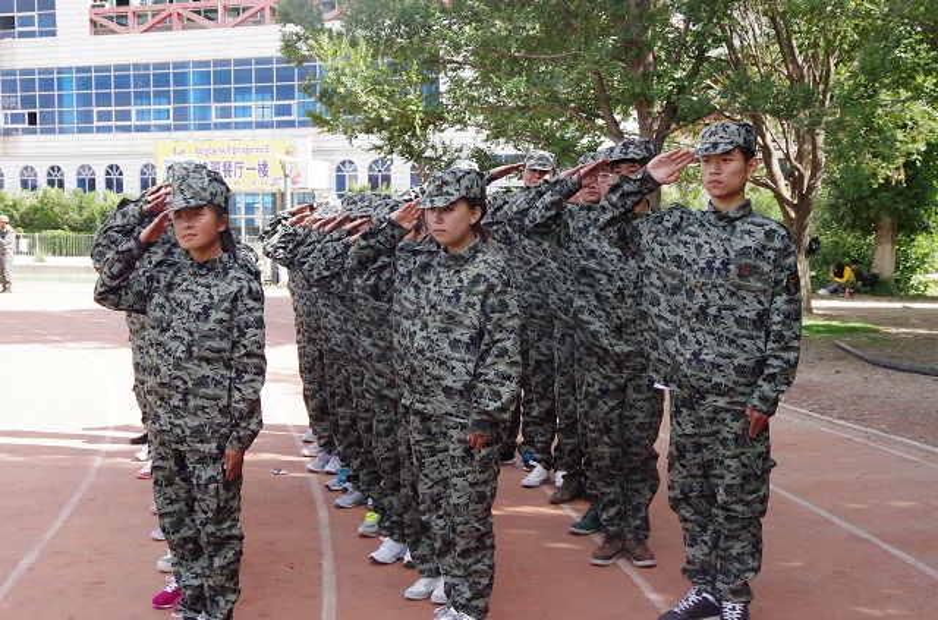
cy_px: 310
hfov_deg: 42.8
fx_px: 1195
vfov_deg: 29.1
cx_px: 469
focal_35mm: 46
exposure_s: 1/400
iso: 1600
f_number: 9
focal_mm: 31
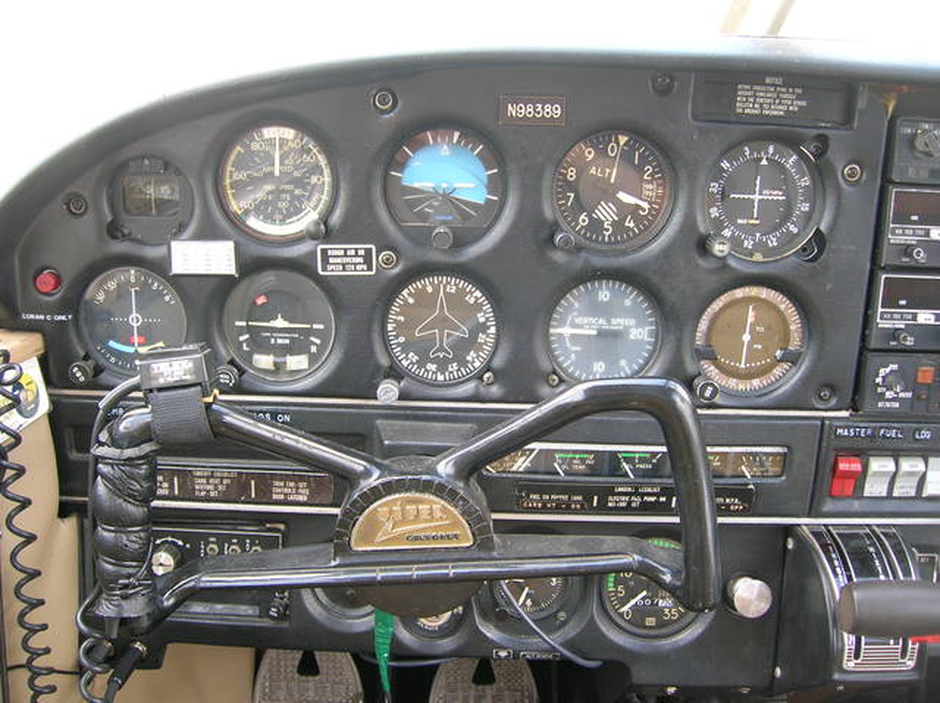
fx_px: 923
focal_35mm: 34
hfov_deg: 54.0
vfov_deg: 41.7
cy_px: 352
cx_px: 470
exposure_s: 1/33.7
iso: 50
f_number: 2.9
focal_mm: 5.7
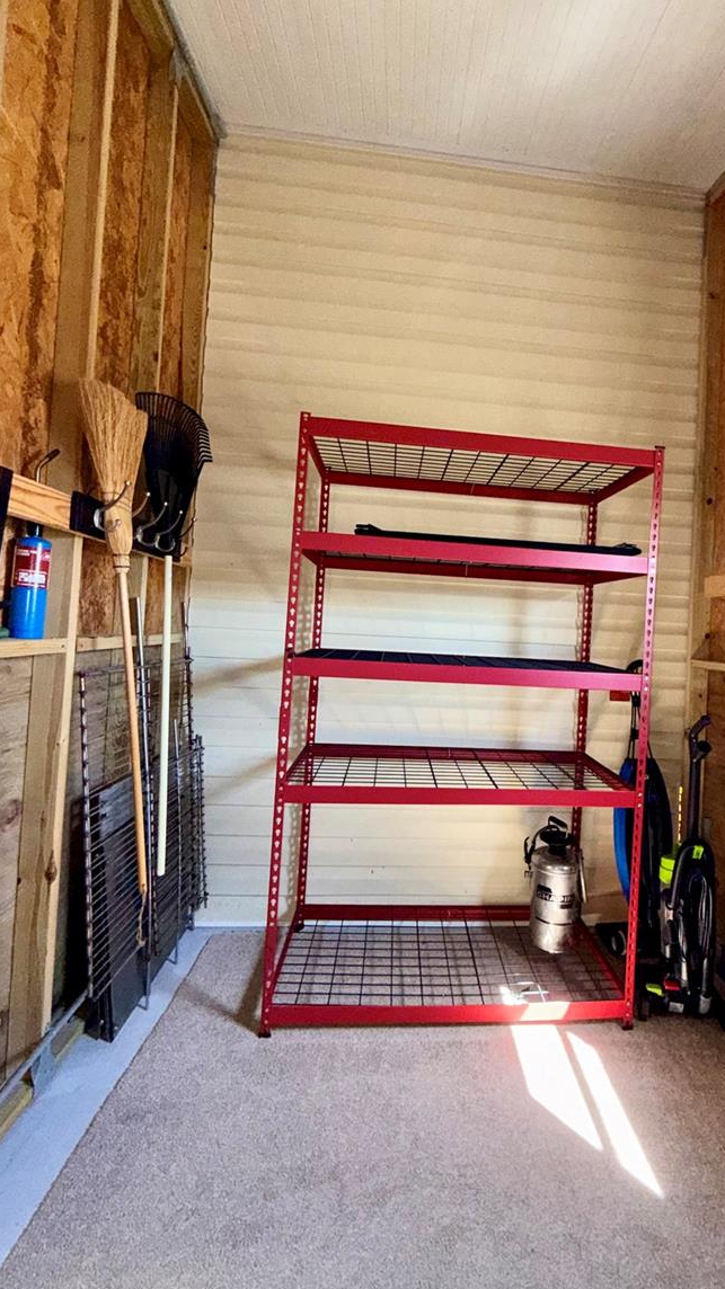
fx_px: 547
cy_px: 621
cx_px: 451
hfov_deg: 66.1
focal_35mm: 16
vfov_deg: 99.3
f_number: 2.2
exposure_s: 1/113
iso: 200
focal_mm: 2.22
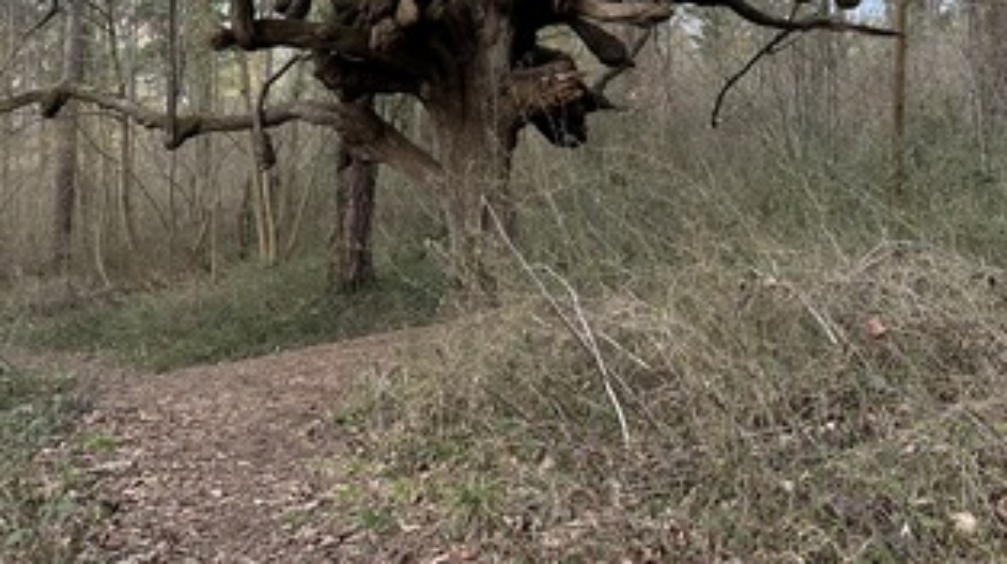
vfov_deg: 22.6
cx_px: 430
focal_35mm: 50
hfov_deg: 41.3
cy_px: -51
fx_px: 1334
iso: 80
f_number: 1.78
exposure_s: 1/521
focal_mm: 6.86
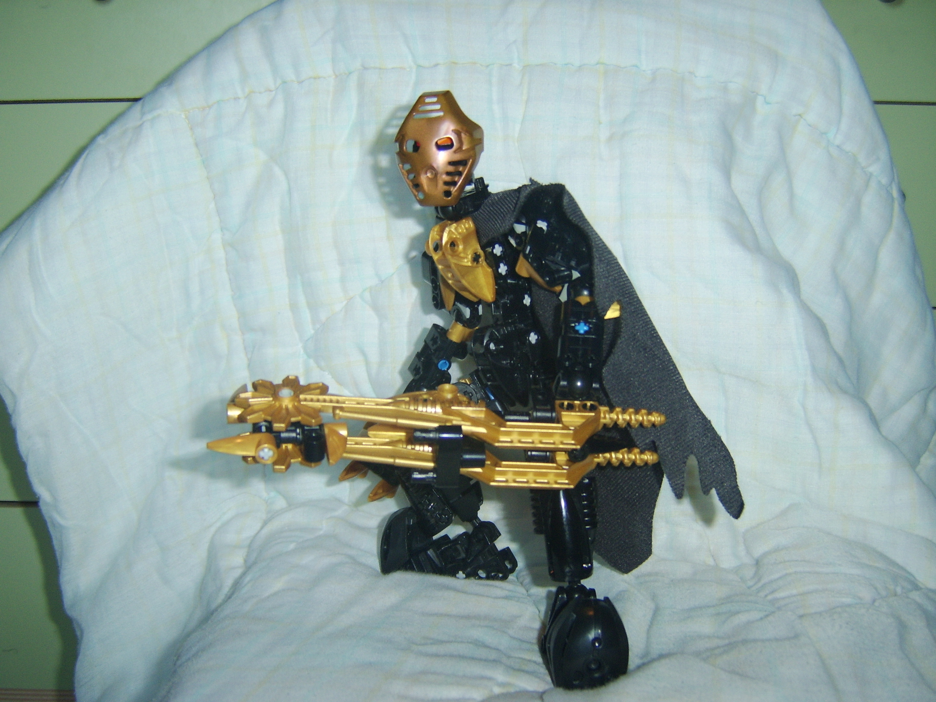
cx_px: 468
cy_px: 351
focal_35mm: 31
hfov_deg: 58.4
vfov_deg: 45.4
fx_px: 838
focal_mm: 8.13
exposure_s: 1/30
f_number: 2.7
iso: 141
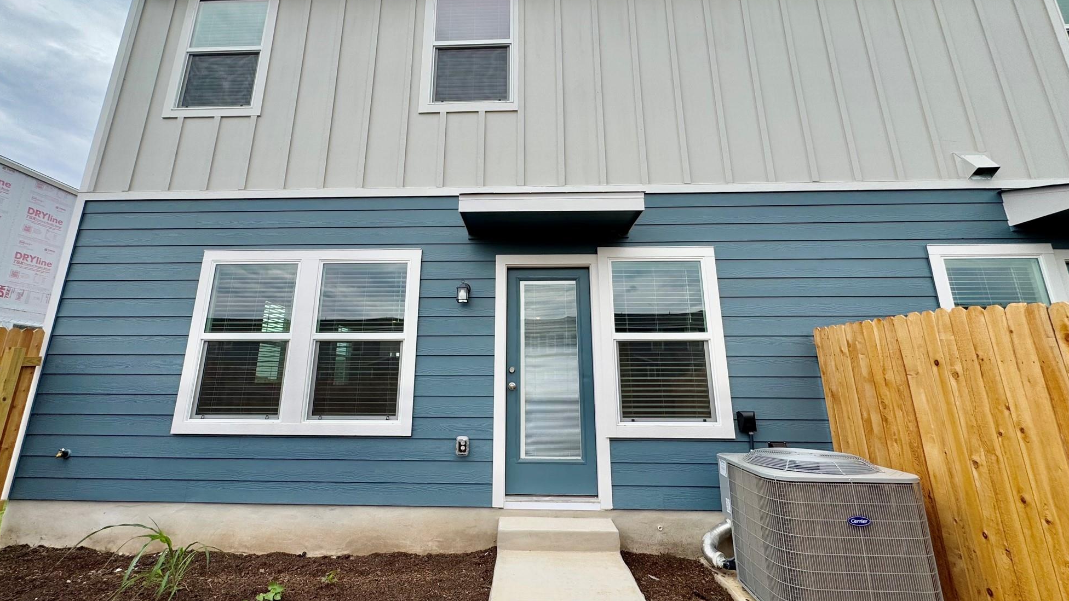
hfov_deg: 99.3
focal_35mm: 16
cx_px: 510
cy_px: 273
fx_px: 454
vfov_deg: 66.9
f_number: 2.2
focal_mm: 2.22
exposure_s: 1/921
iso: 50
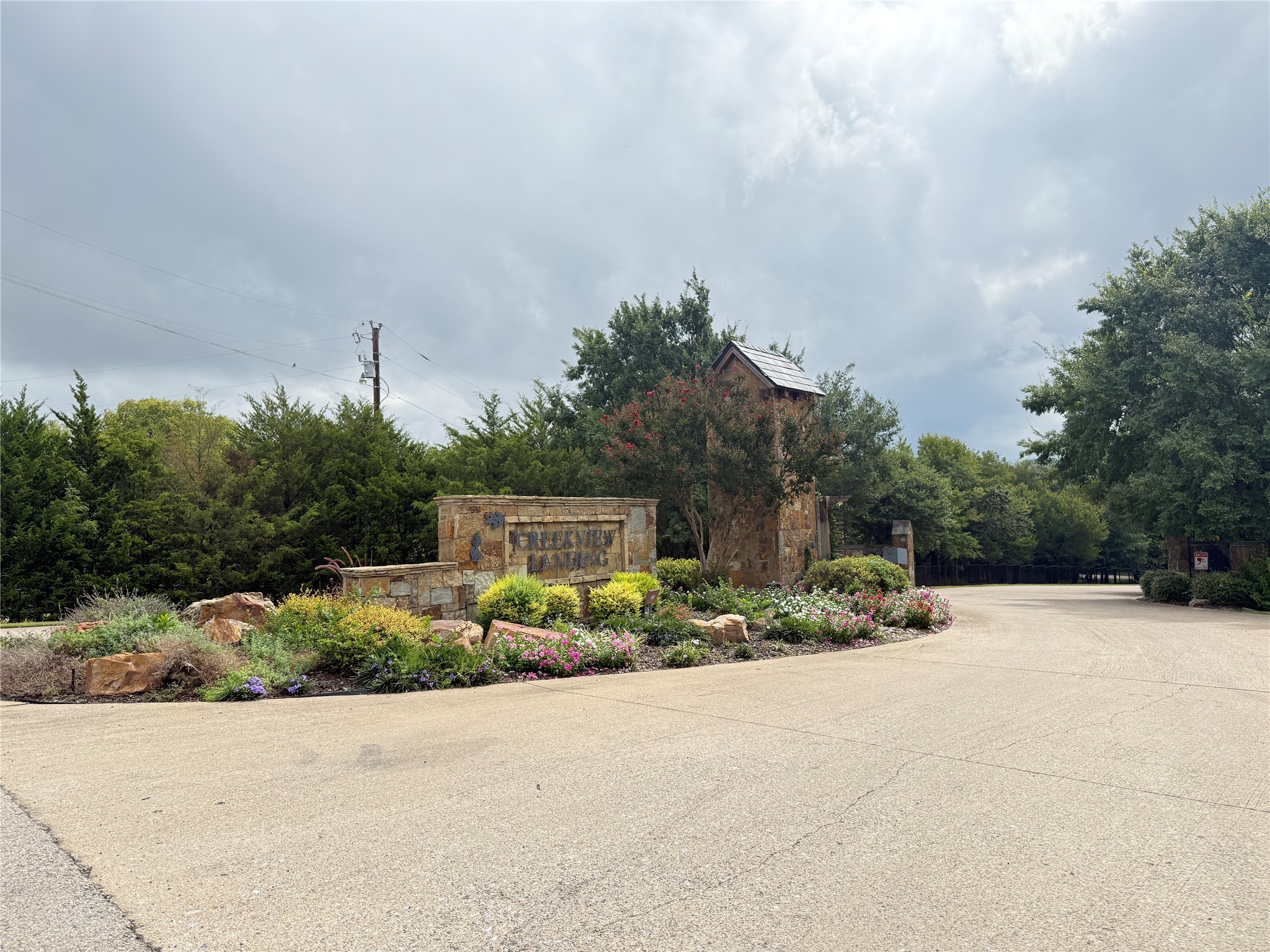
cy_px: 476
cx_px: 635
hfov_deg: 71.6
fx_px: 881
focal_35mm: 24
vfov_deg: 56.8
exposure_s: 1/3425
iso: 100
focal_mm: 6.76
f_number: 1.78
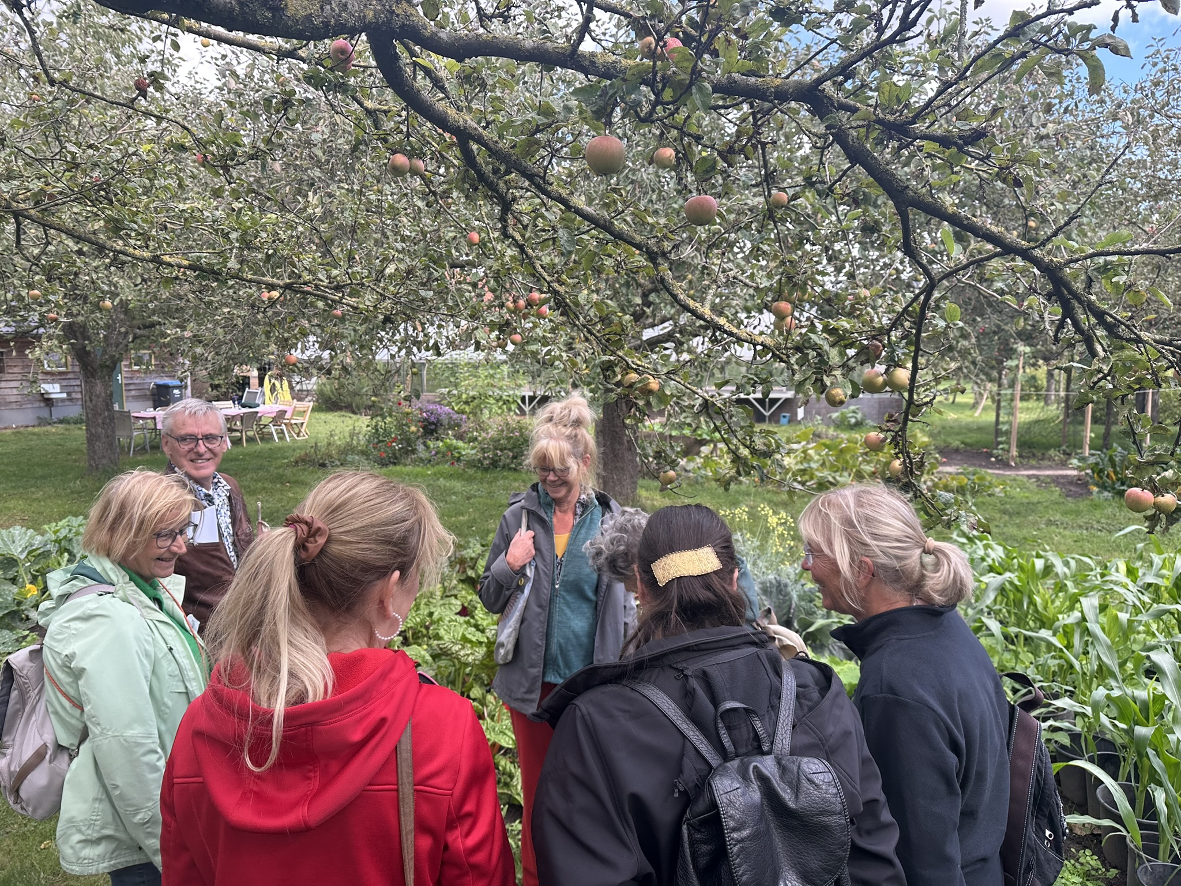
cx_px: 590
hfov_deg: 71.6
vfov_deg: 56.8
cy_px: 443
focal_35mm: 24
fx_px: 819
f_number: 1.78
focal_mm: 6.86
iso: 80
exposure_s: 1/549
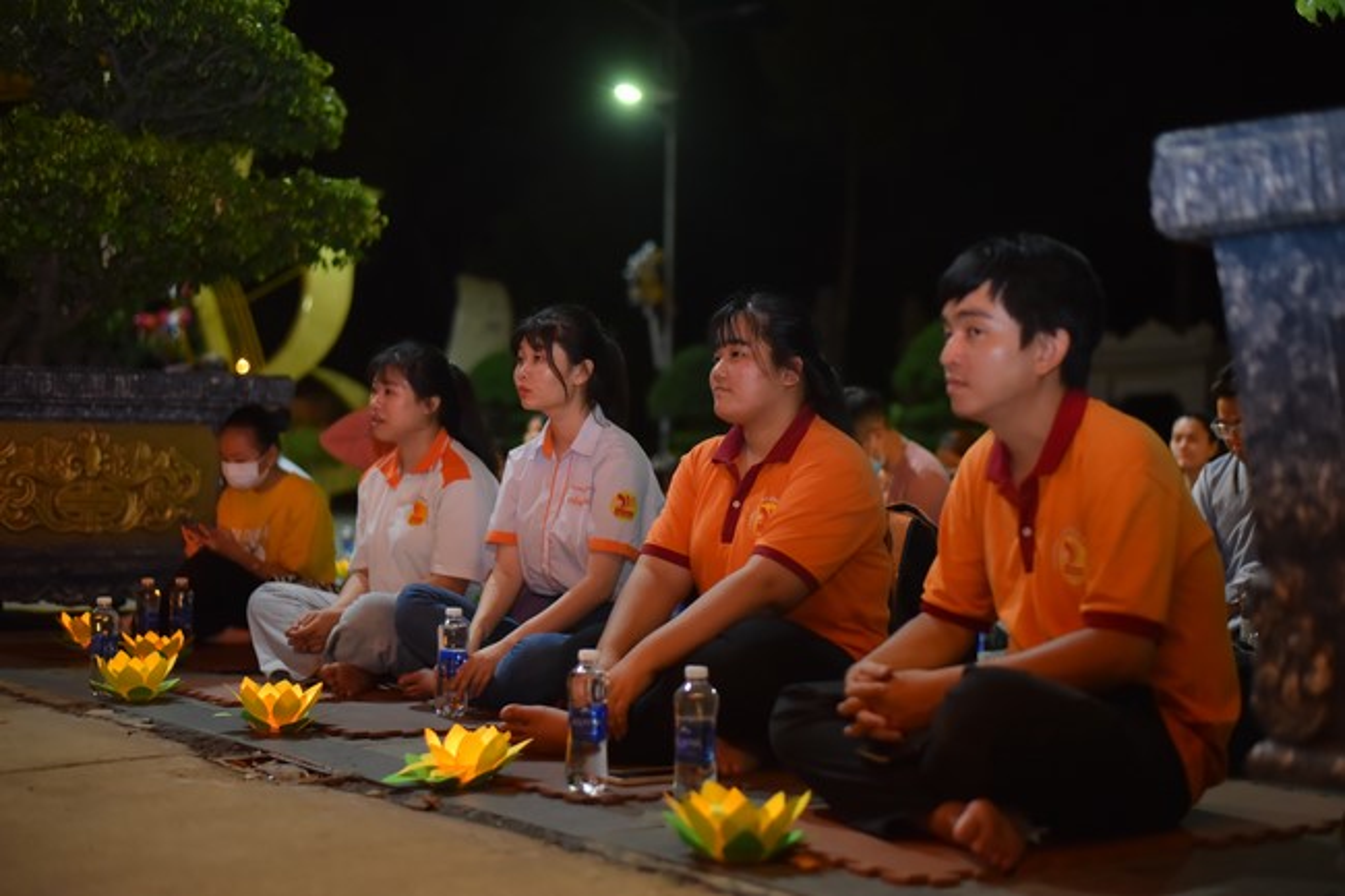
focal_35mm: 50
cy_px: 448
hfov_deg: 39.6
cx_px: 672
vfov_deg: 27.0
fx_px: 1867
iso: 1600
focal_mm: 50
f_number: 2
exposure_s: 1/160
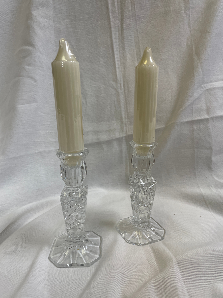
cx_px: 112
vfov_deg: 67.3
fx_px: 223
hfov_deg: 53.1
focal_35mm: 26
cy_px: 149
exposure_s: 1/120
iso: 80
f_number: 1.6
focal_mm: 4.2
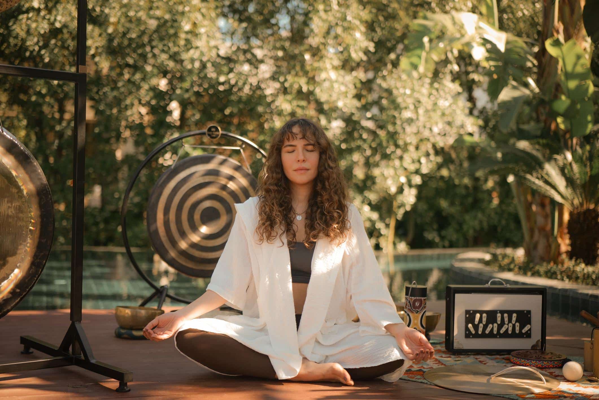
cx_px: 300
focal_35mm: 50
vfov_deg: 27.0
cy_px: 200
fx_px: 832
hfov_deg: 39.6
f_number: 1.8
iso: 640
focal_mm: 50
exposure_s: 1/1300
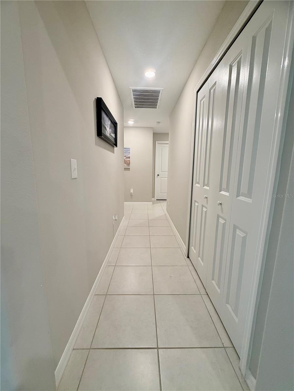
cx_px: 147
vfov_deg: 102.1
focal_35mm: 14
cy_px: 196
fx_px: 159
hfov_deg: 85.7
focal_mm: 2.22
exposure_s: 1/60
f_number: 2.2
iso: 250
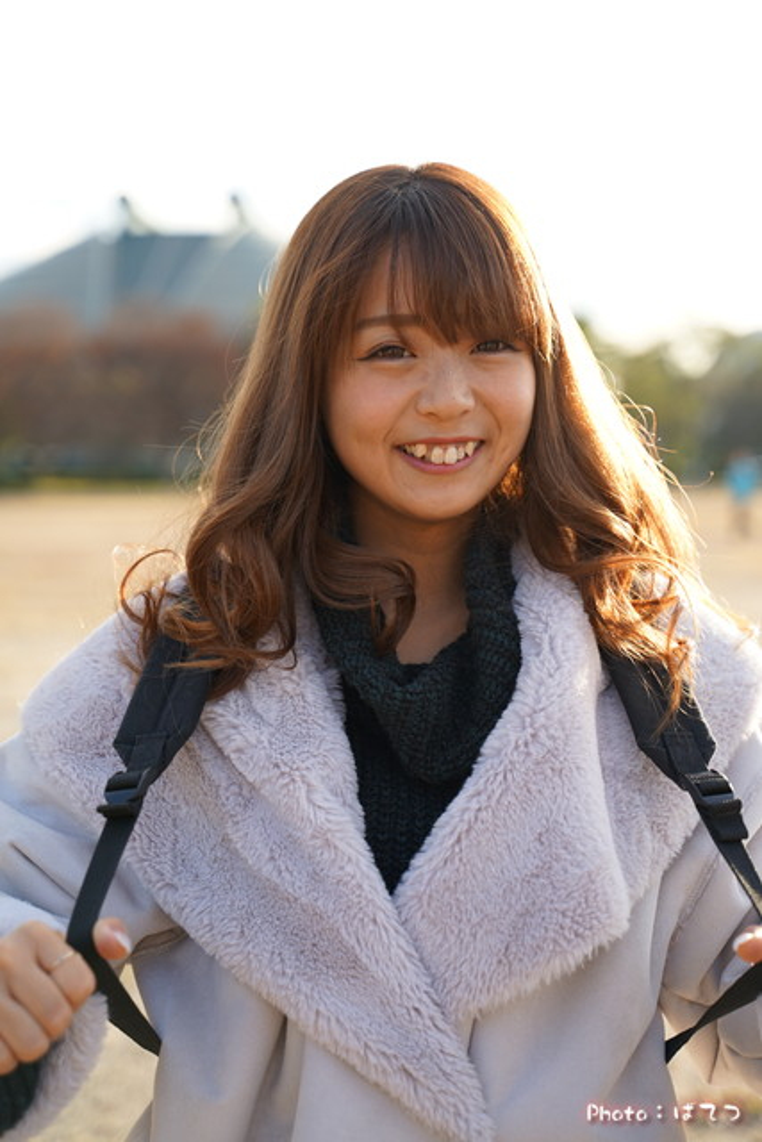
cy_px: 571
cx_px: 381
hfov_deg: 23.0
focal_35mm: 59
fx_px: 1872
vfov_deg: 33.9
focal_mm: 59
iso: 100
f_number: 3.2
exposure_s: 1/250
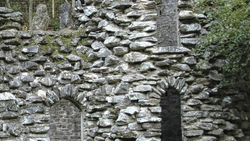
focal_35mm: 71
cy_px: 40
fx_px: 471
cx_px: 10
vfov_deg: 16.9
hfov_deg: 28.2
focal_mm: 20
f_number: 4
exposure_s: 1/60
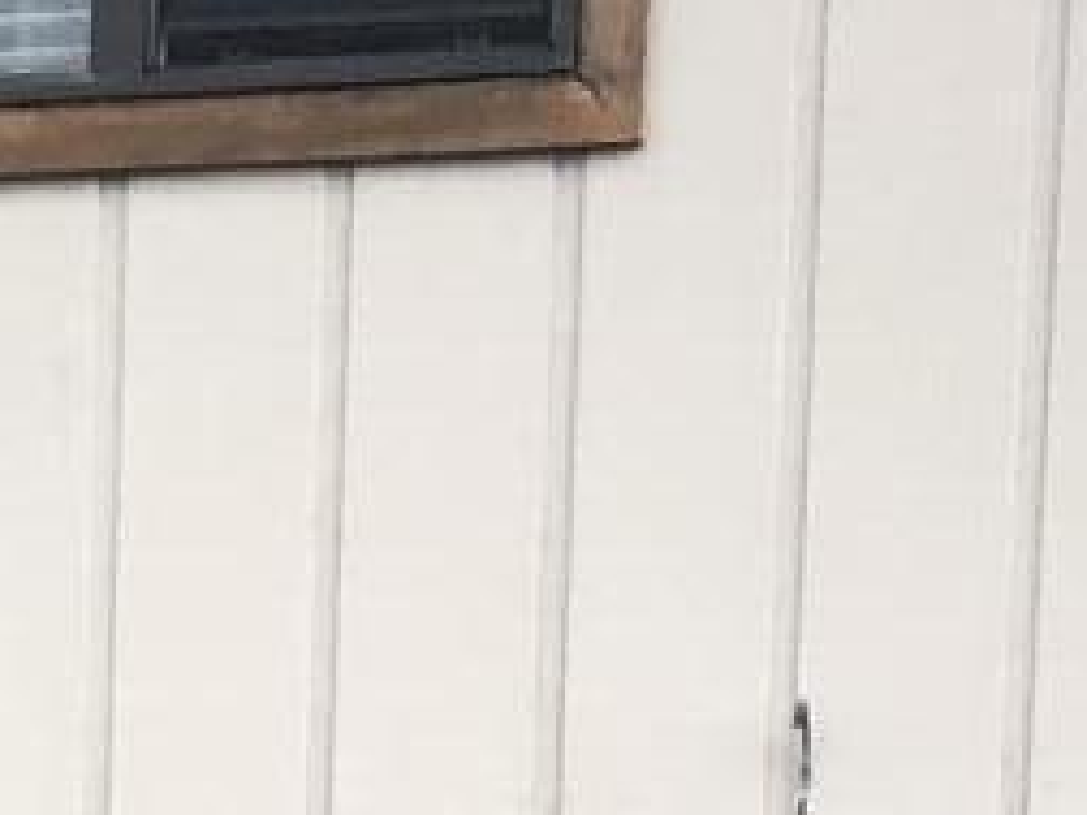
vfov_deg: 6.0
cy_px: 2807
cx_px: -1005
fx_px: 6971
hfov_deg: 8.5
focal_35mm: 222
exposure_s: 1/296
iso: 20
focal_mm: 3.99
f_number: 1.8
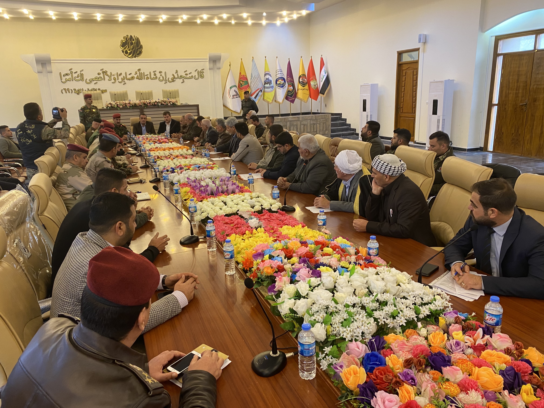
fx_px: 409
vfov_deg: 53.1
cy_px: 204
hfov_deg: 67.3
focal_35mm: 26
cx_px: 272
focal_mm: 4.25
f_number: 1.8
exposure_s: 1/51
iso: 100
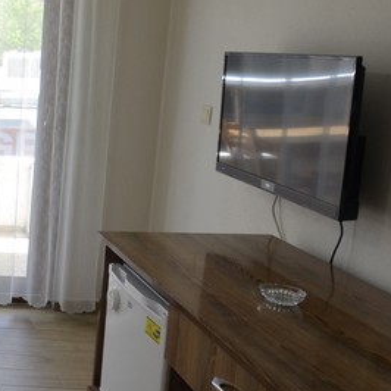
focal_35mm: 49
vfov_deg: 34.6
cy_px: 165
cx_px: -219
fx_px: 626
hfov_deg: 25.0
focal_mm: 10
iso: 400
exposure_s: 1/125
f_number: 5.6
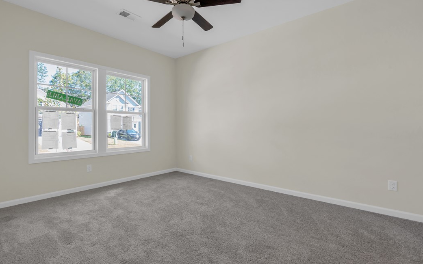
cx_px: 203
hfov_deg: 94.3
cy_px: 133
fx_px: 196
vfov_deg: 68.0
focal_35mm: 17
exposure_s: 1/25
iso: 320
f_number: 9
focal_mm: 16
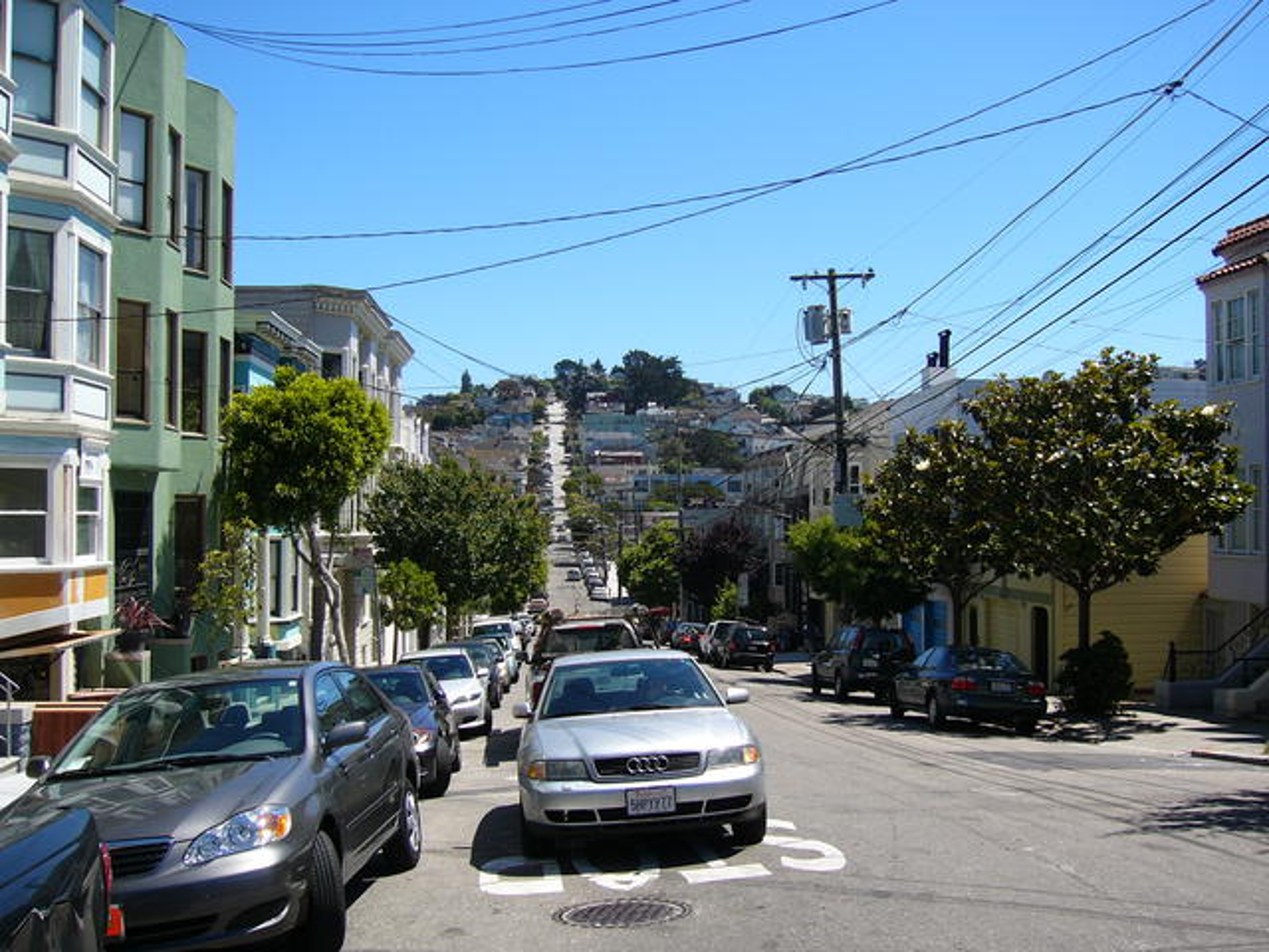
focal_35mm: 35
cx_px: 634
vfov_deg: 40.7
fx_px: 1283
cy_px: 476
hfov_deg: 52.6
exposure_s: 1/125
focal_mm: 5.8
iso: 50
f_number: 8
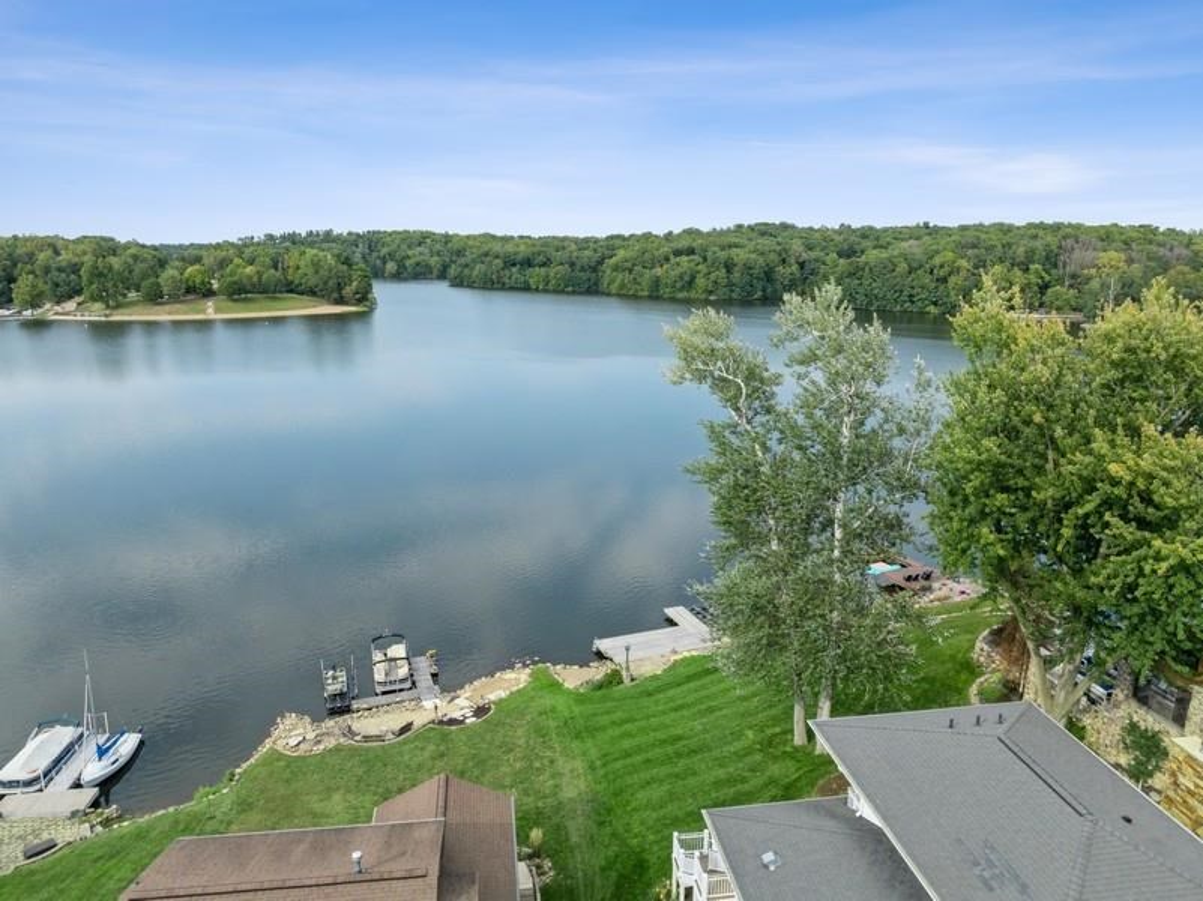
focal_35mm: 24
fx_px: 834
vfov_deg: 56.8
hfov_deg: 71.6
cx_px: 602
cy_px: 450
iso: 120
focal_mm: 12.29
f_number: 2.8
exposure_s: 1/1250
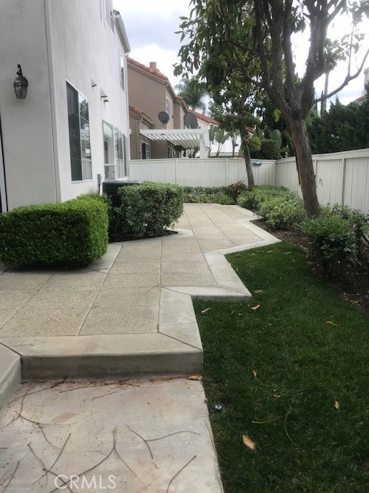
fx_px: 398
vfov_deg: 63.4
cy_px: 246
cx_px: 184
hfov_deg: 49.7
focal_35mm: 28
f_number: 1.8
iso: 20
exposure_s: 1/443
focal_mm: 3.99
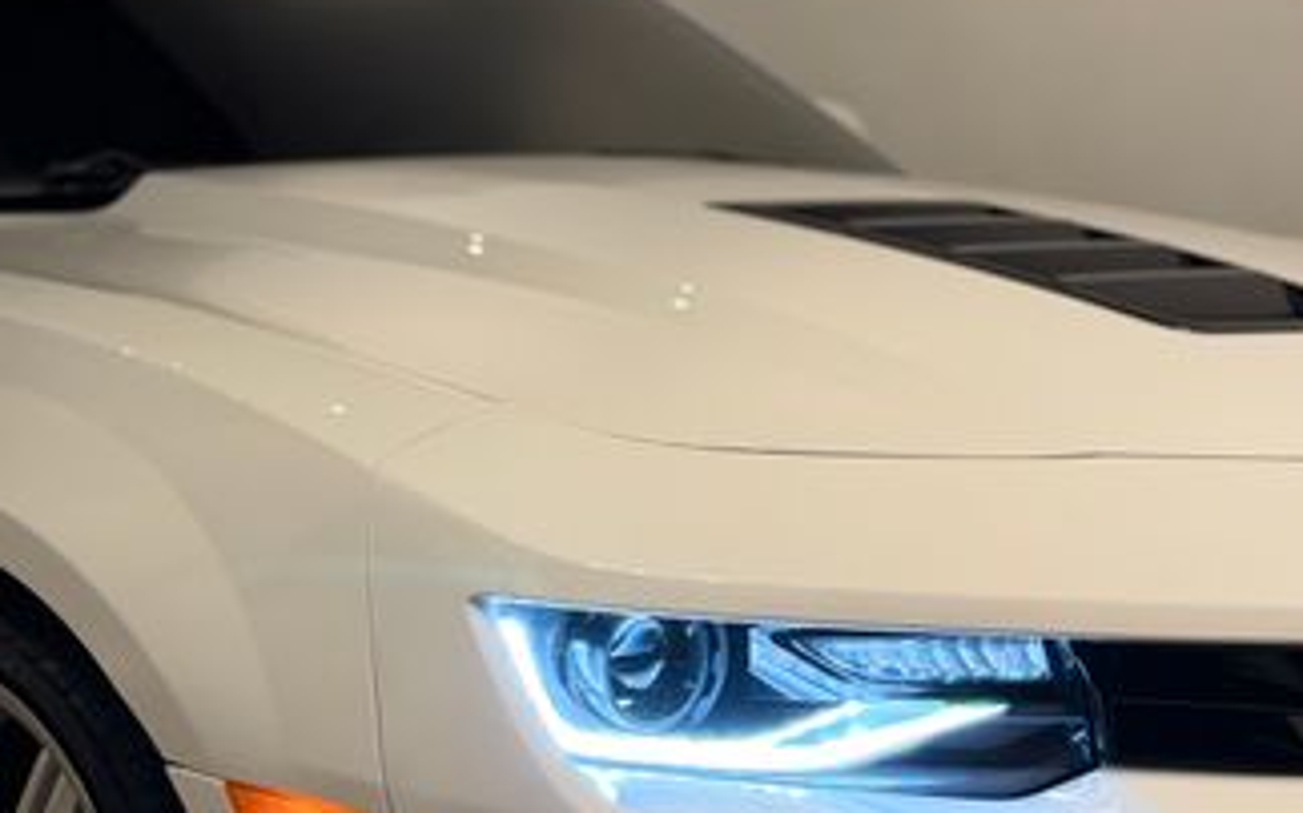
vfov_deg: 17.4
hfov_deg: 27.8
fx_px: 2626
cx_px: 559
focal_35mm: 74
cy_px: 656
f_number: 1.78
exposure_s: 1/120
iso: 160
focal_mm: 6.76
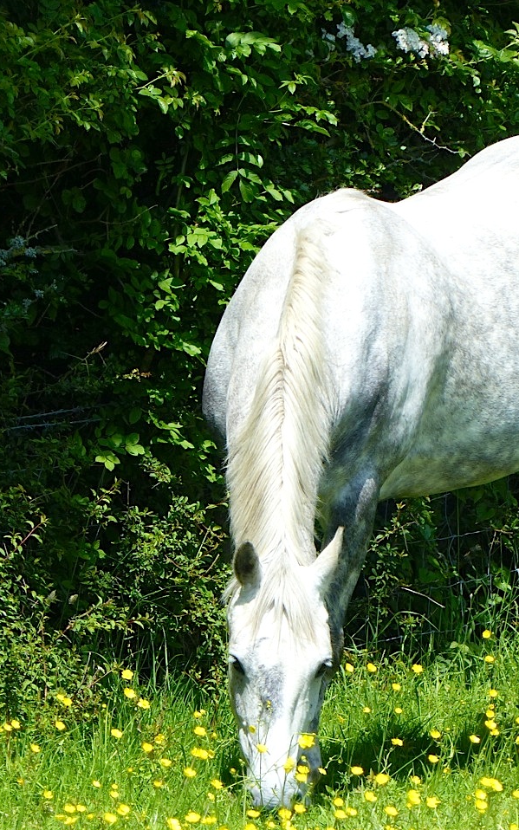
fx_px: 15000
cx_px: 391
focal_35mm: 663
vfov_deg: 3.2
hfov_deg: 2.0
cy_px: 415
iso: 100
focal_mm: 84.3
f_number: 4
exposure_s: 1/640
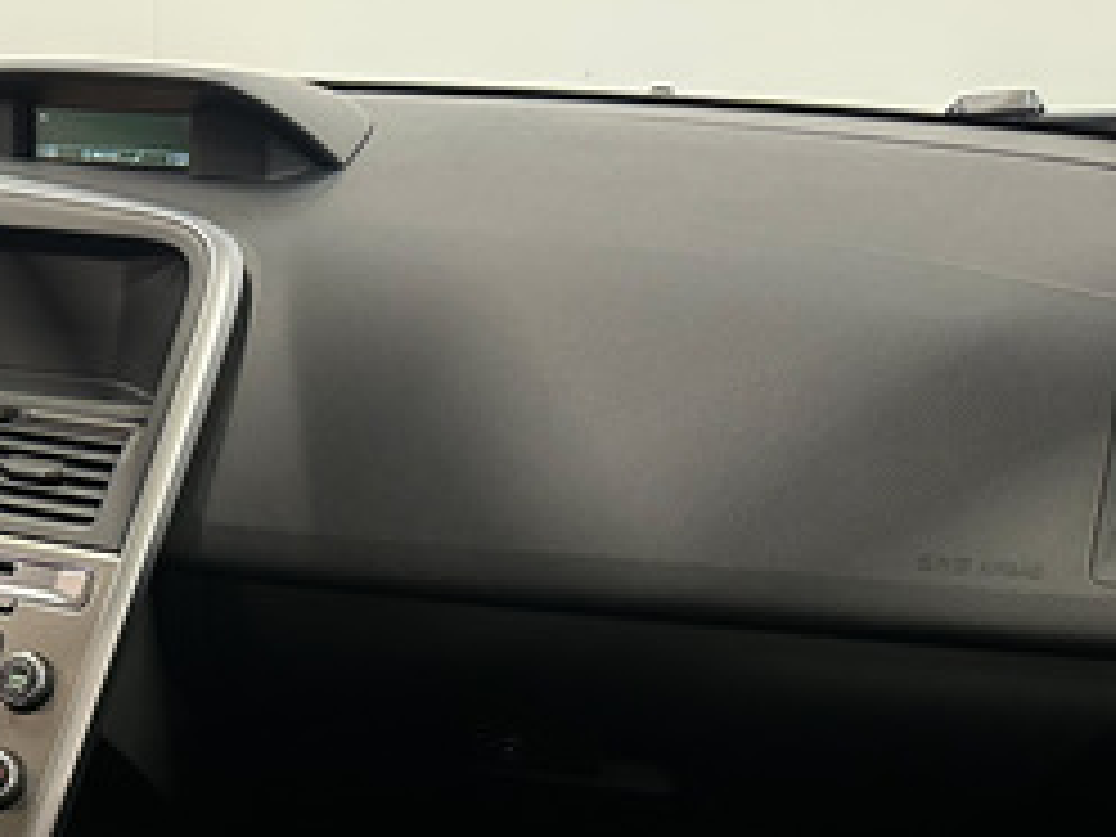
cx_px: -4
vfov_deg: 21.9
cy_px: 950
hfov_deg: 28.8
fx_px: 2031
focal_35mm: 63
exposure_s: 1/60
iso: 640
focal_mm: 6.86
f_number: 1.8
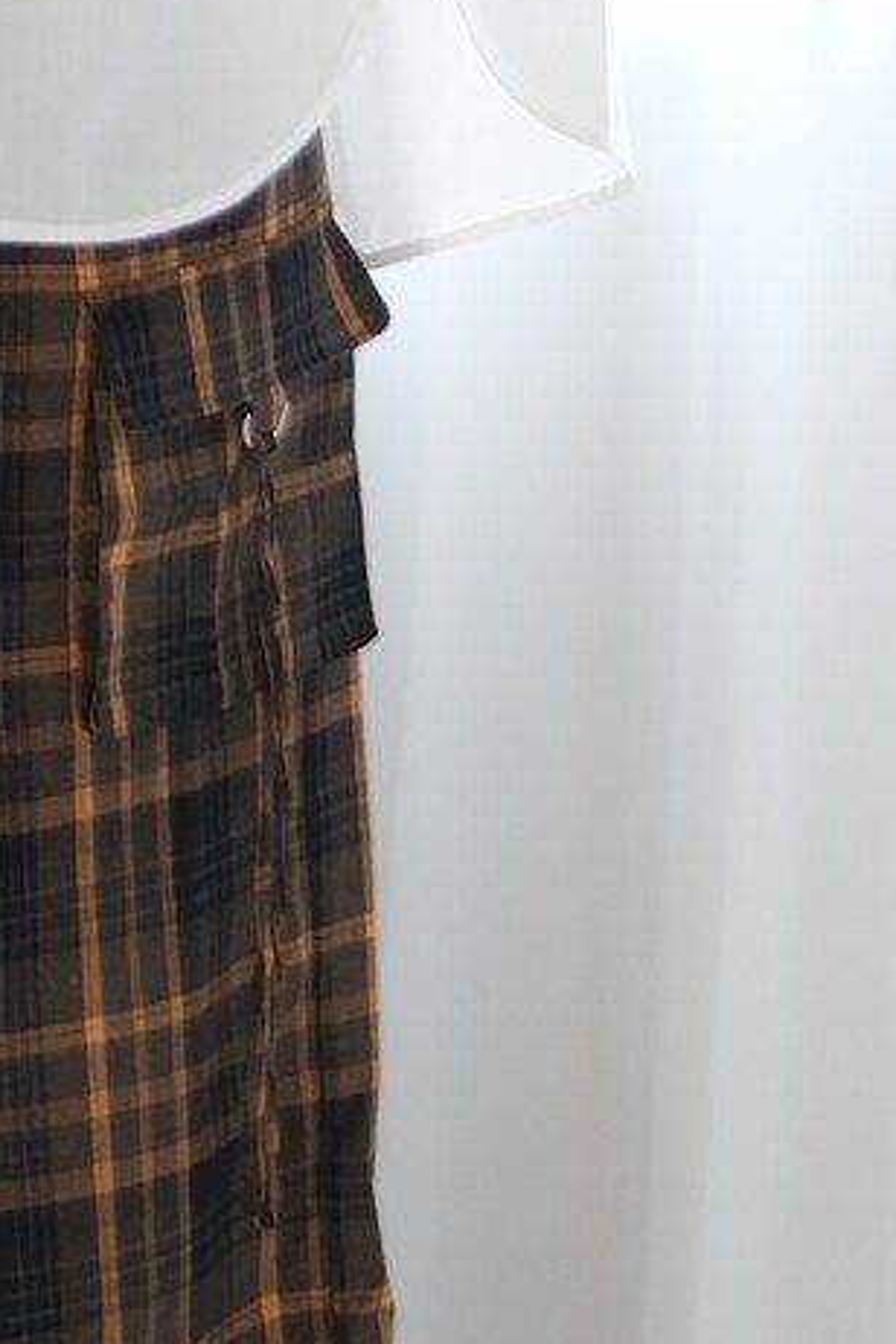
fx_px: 6794
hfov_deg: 7.5
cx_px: -12
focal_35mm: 182
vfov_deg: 10.8
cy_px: -742
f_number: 1.4
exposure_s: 1/125
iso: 160
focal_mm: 23
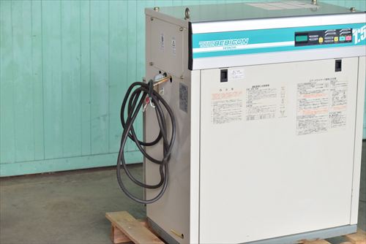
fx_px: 839
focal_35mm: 82
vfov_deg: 16.6
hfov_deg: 24.6
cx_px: 183
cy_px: 122
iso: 1250
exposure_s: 1/1000
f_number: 6.3
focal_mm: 55
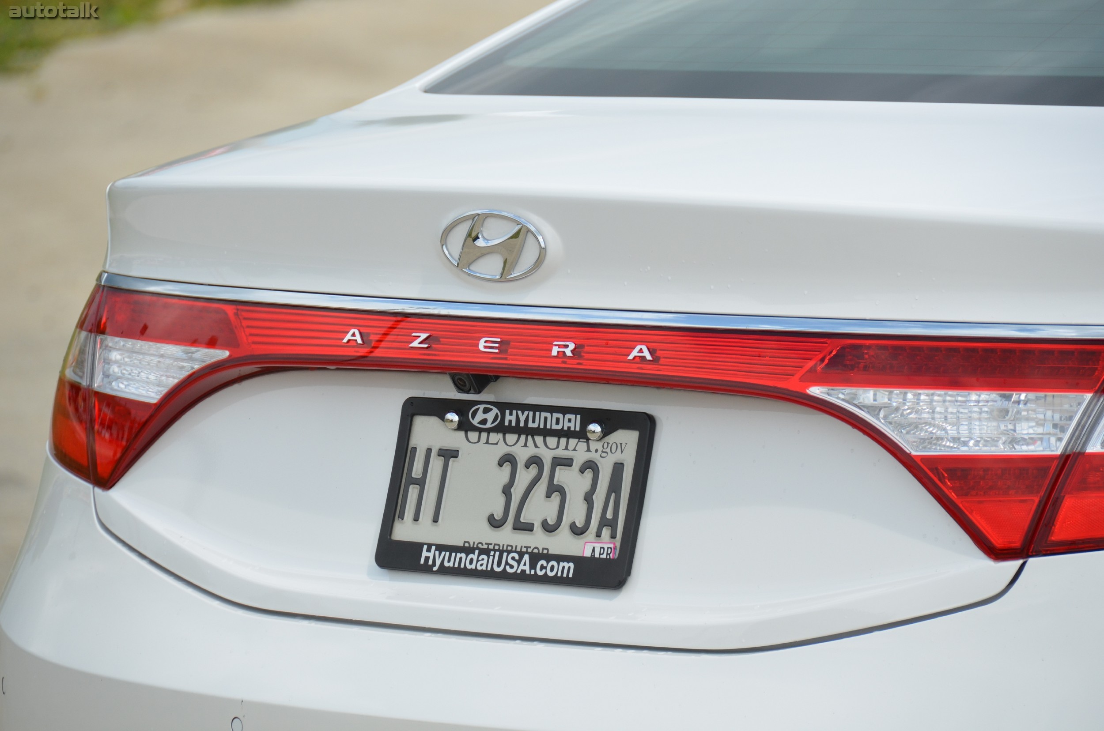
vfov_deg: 4.6
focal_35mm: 300
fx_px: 9181
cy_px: 366
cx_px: 552
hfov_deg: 6.9
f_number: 5.6
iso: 400
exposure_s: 1/1600
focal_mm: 200
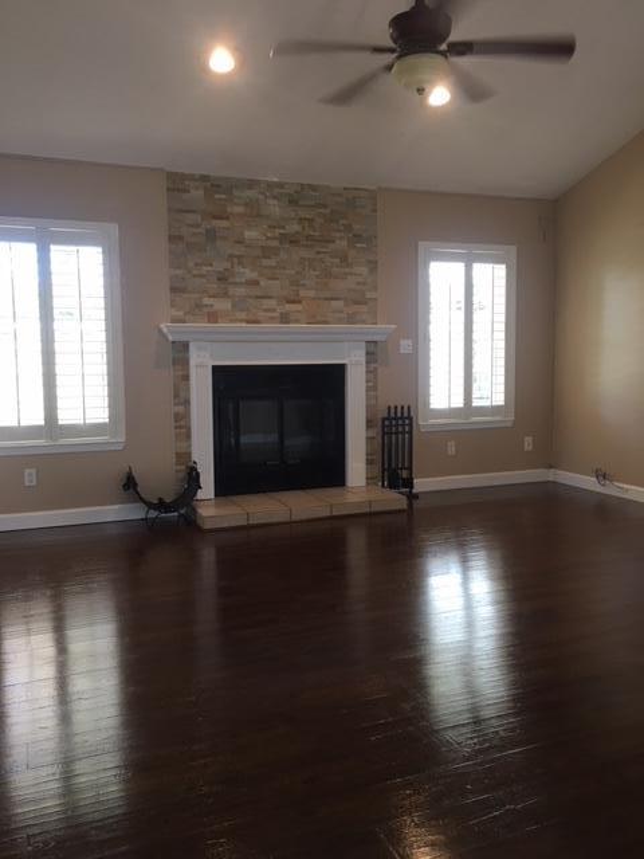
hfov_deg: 48.2
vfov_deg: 61.7
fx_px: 719
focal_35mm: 29
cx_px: 322
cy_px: 430
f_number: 2.2
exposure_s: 1/15
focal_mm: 4.15
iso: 32
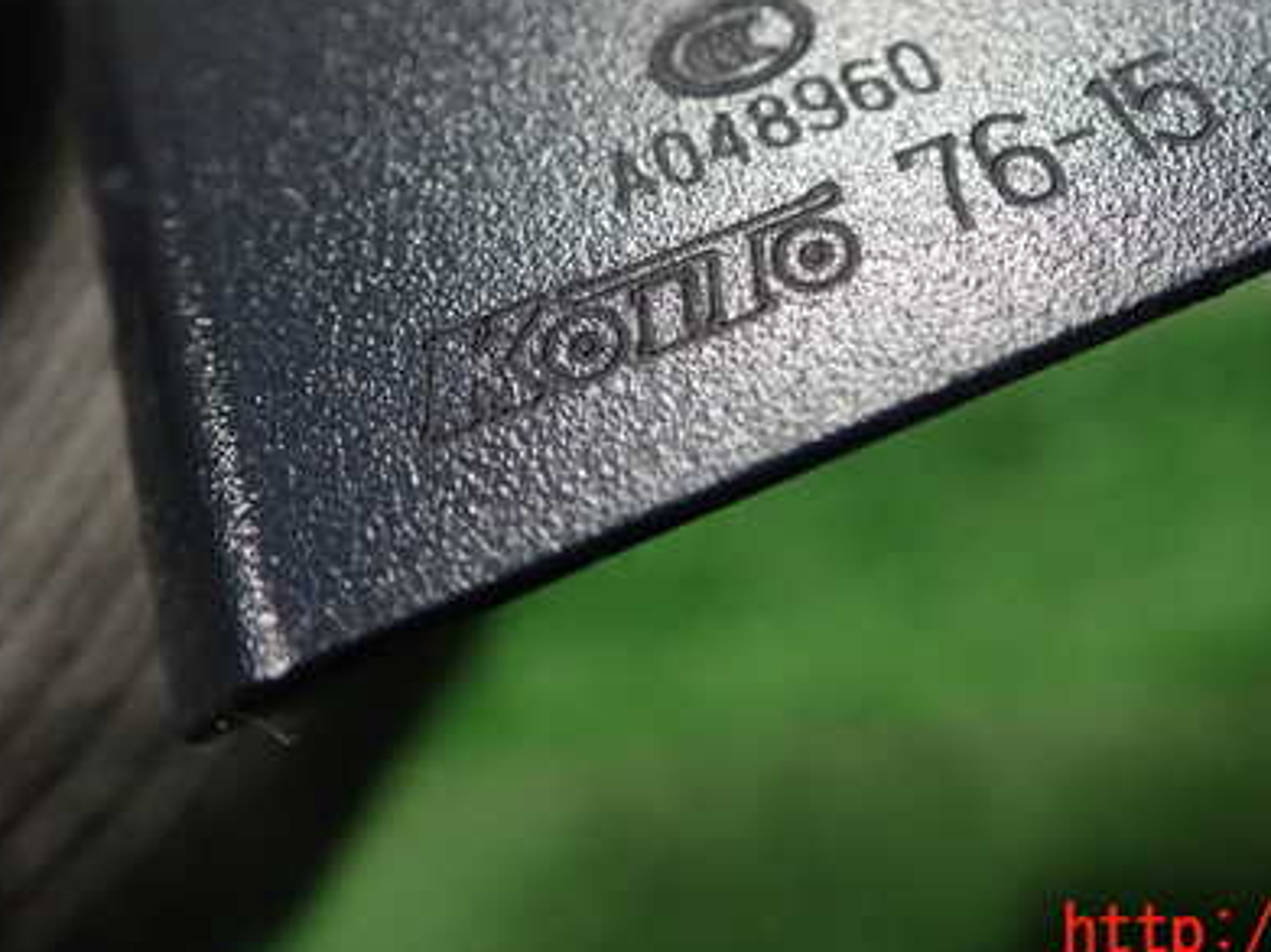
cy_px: 244
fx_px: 1688
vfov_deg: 31.0
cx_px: 822
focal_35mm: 46
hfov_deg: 40.8
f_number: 2.3
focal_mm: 5.5
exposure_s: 1/125
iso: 250
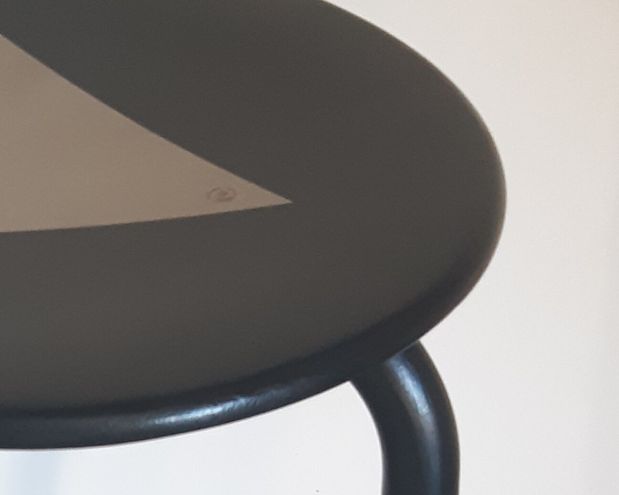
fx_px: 1649
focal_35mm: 90
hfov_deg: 20.6
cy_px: 670
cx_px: 4
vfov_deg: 16.1
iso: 160
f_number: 1.7
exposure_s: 1/50
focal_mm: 3.93
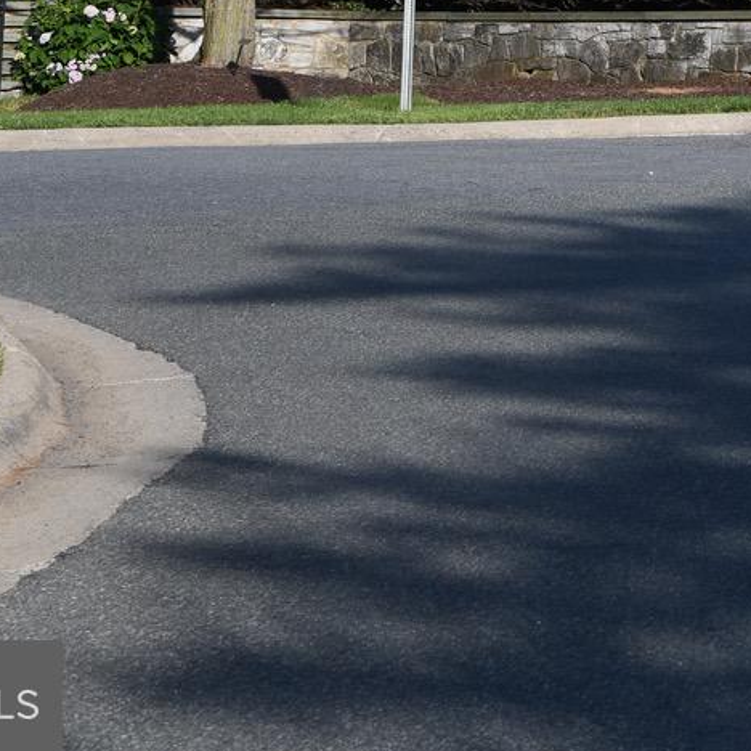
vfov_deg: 9.2
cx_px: 1350
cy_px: -338
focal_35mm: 186
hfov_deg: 9.0
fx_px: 4565
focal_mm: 50
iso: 125
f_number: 9
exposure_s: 1/250
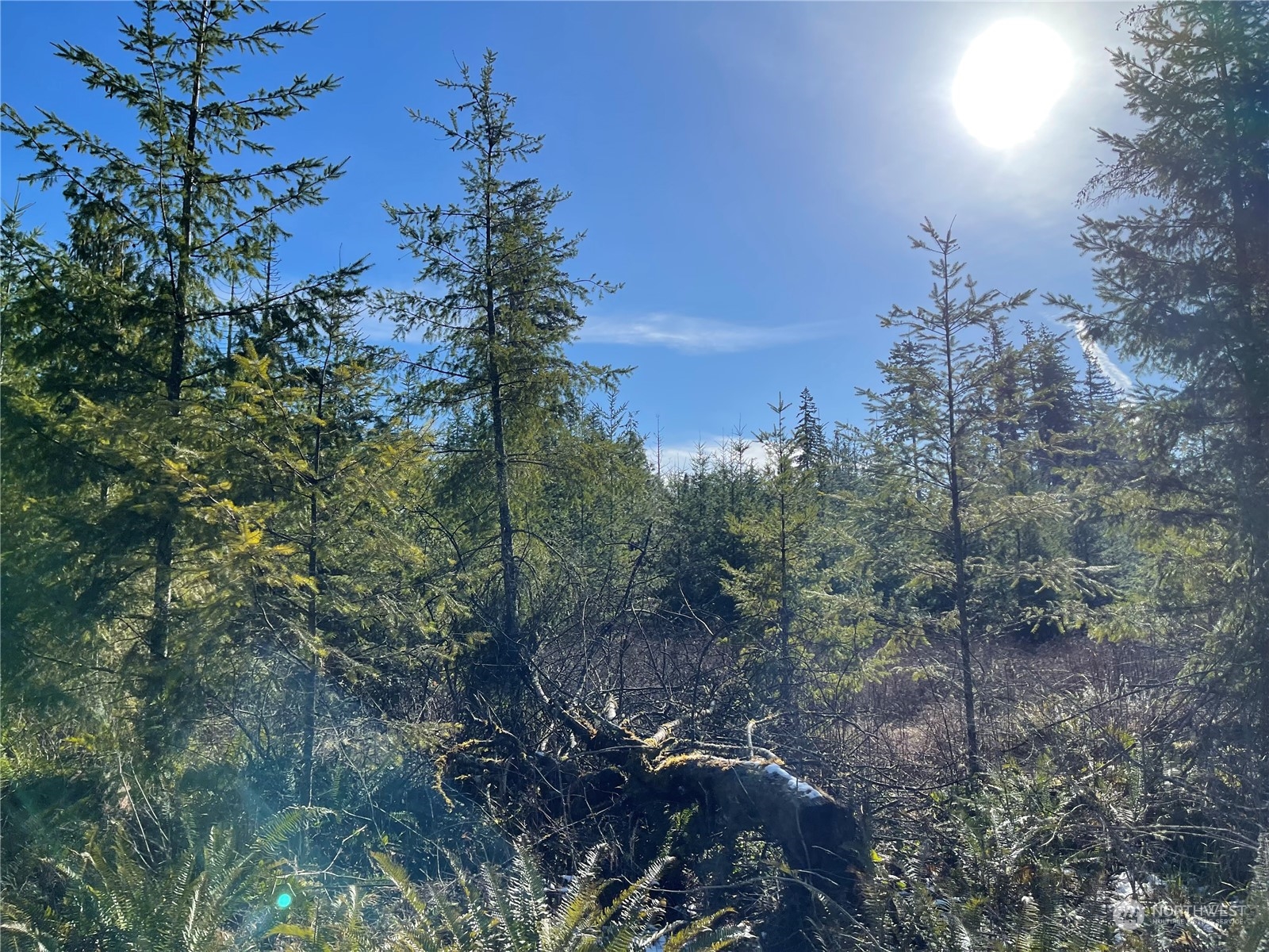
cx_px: 634
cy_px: 476
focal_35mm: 26
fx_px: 953
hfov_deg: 67.3
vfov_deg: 53.1
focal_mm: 5.1
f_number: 1.6
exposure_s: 1/4717
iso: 32
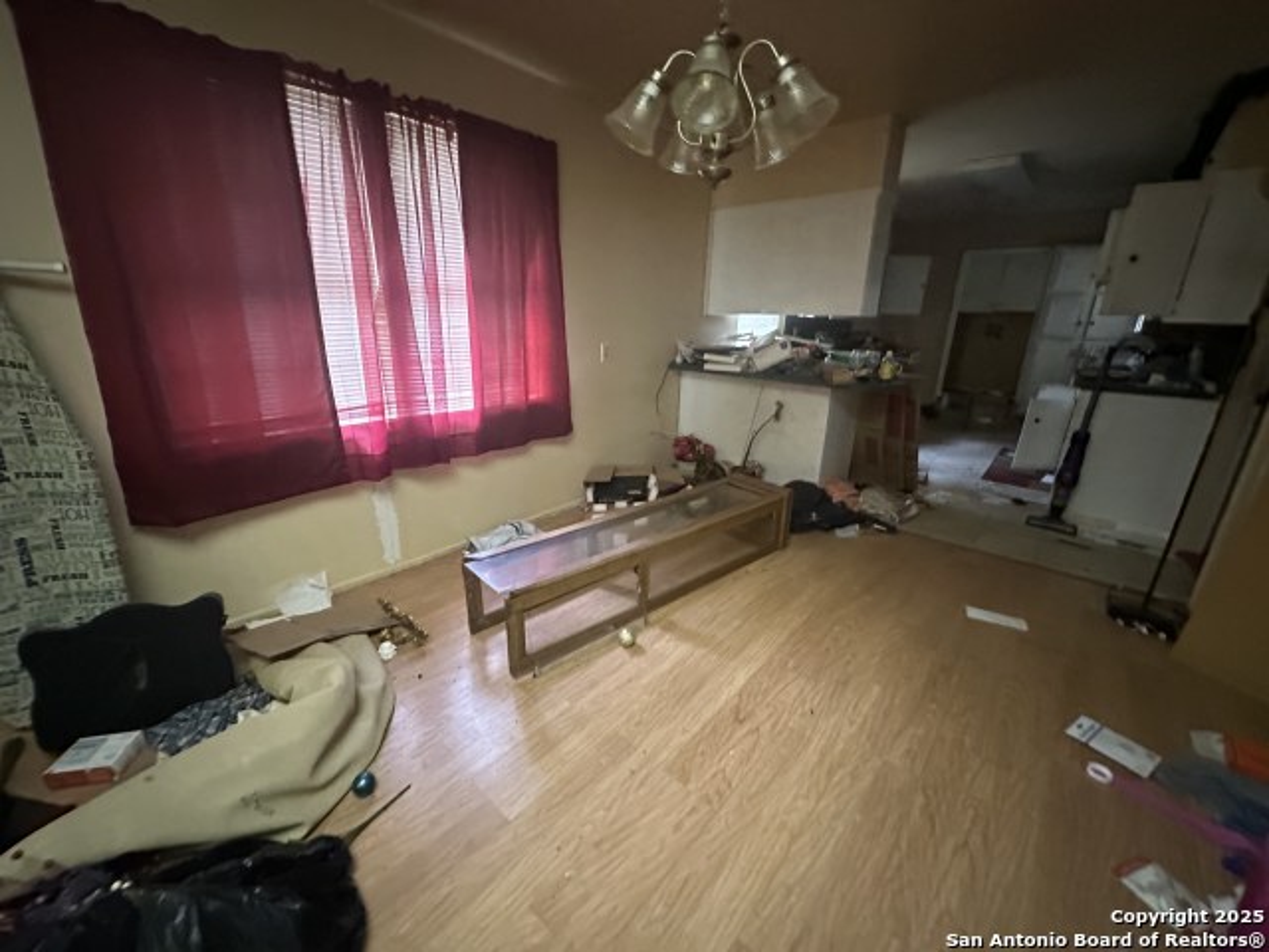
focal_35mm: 14
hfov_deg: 102.1
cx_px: 634
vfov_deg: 85.7
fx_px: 513
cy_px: 476
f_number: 2.2
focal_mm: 2.22
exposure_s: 1/41
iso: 1250
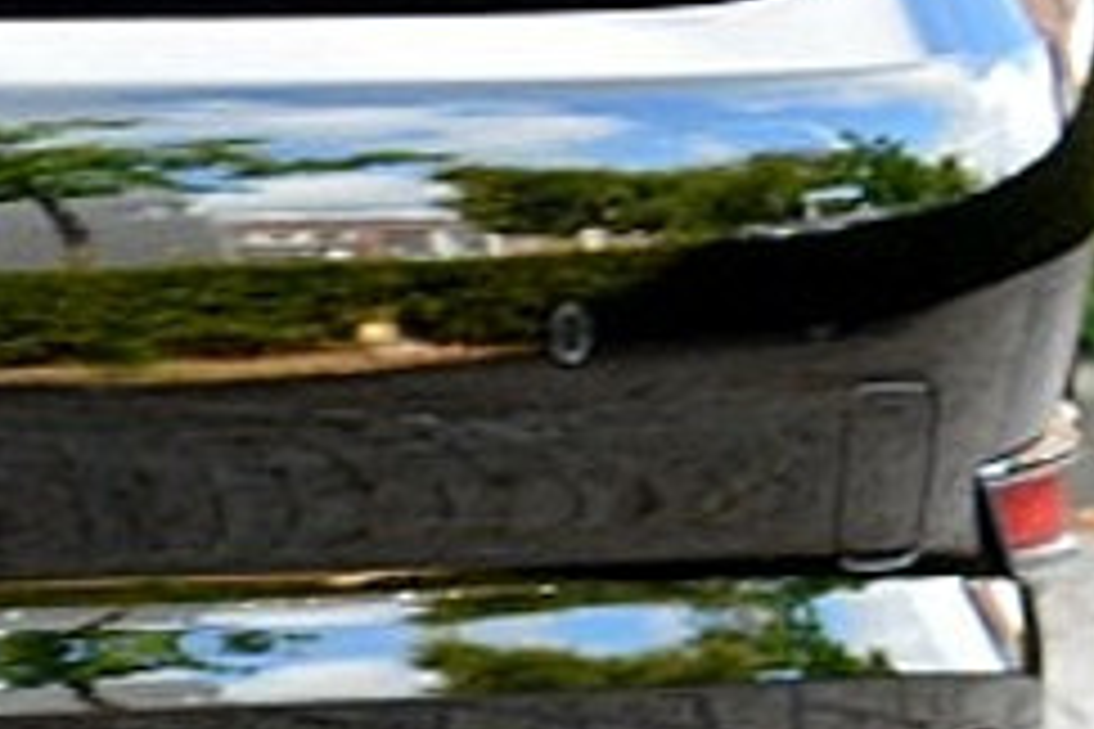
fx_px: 11547
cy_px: -536
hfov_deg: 5.0
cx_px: -2827
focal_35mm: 380
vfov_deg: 3.6
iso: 400
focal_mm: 32
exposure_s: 1/80
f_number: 8
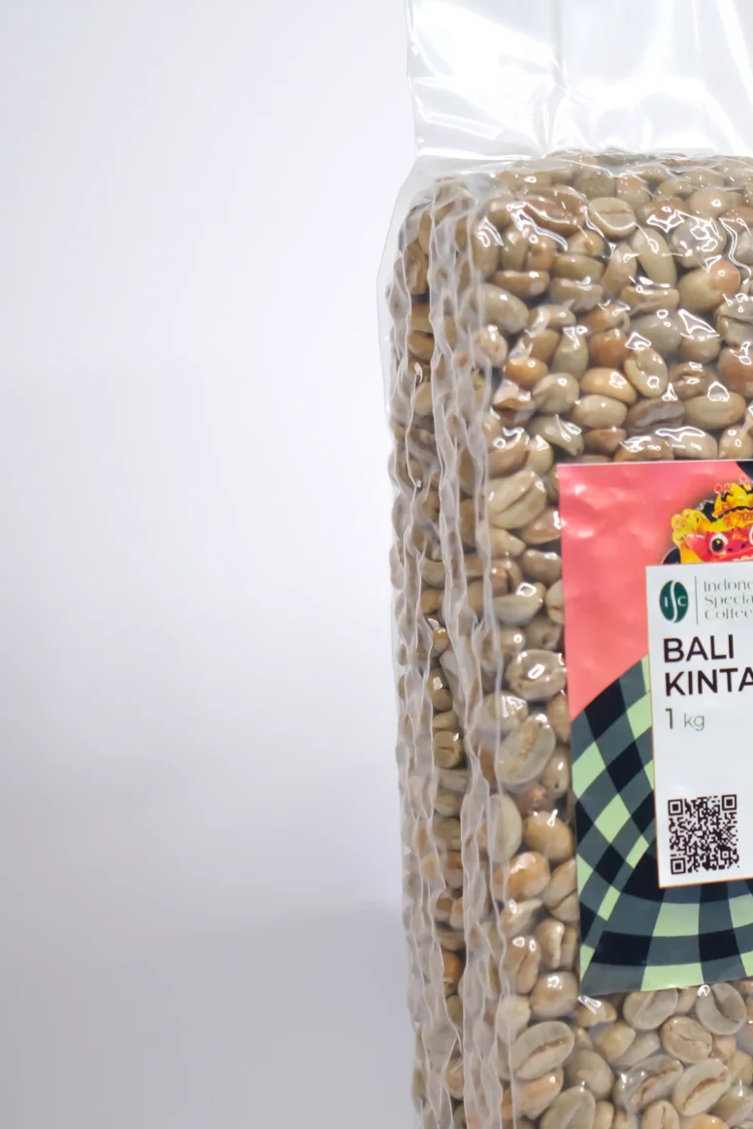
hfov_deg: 17.3
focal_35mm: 77
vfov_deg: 26.3
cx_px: 759
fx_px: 2416
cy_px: 628
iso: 200
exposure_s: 1/160
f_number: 3.2
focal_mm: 23
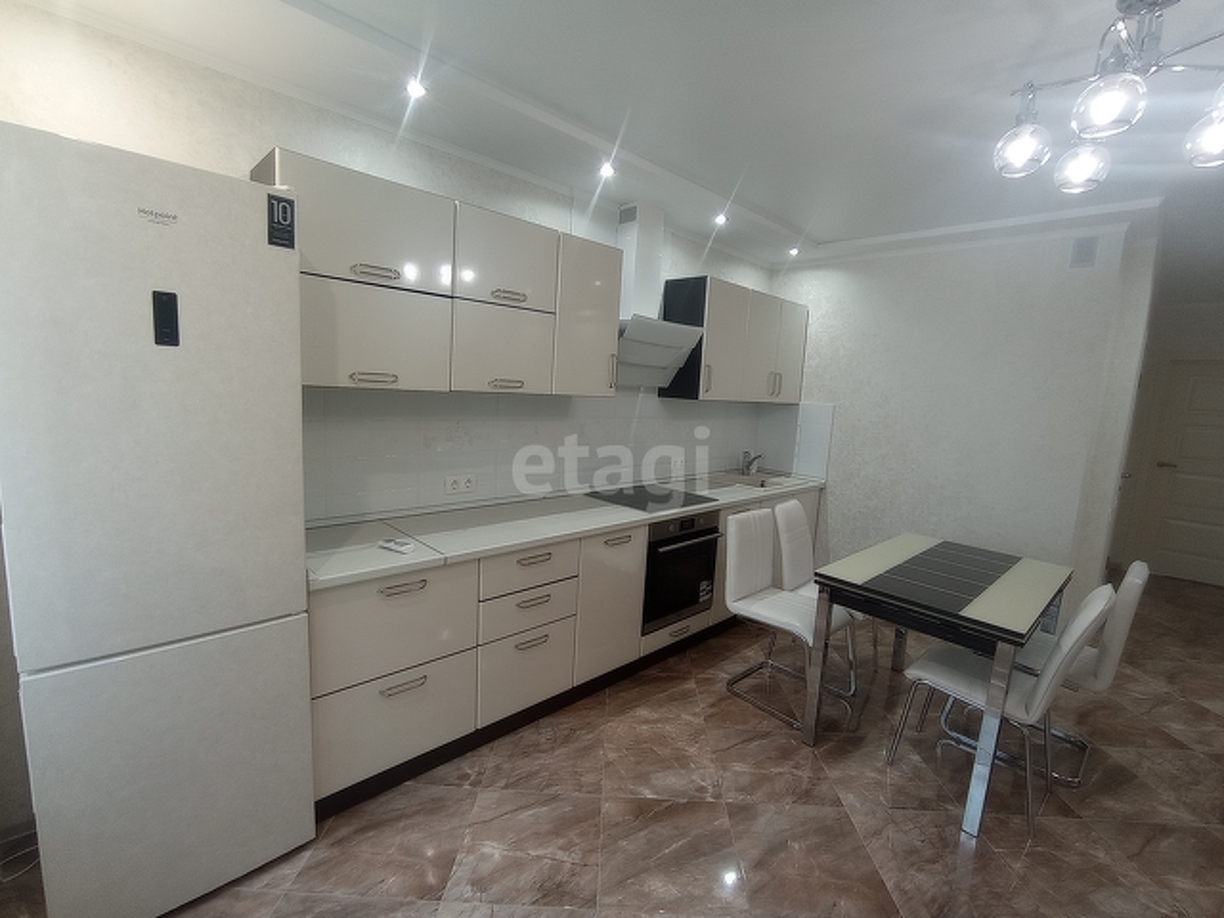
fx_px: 990
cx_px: 612
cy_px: 459
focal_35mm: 28
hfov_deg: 63.4
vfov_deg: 49.7
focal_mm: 1.65
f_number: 2.2
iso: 201
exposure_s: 1/33.3
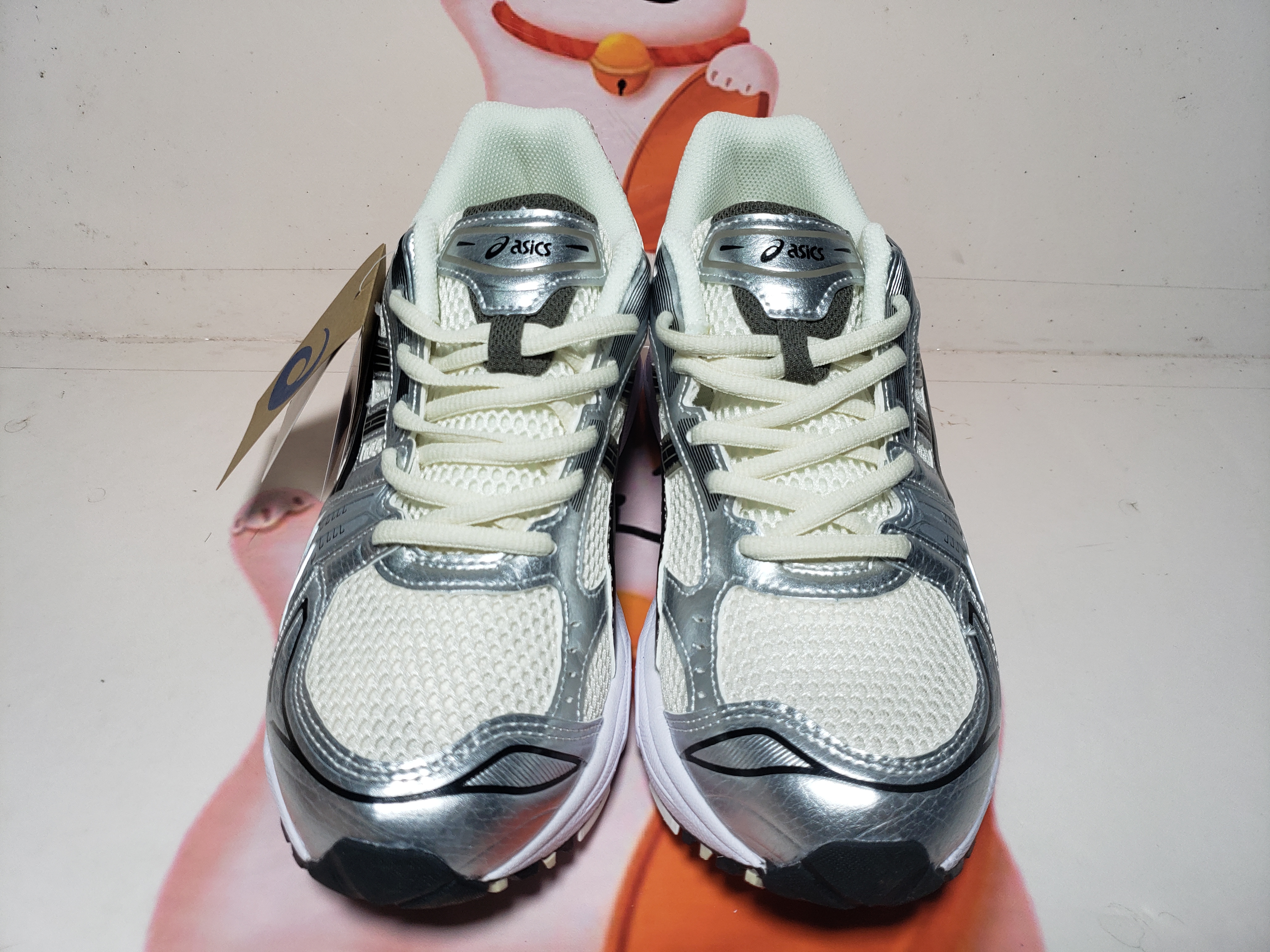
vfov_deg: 53.1
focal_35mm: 26
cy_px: 476
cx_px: 635
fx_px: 954
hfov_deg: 67.3
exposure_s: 1/513
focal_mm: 4.3
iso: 50
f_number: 1.5
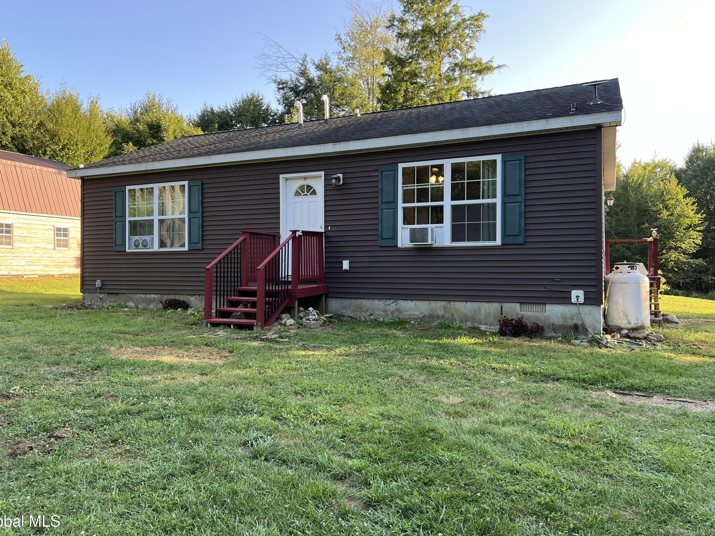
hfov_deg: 65.3
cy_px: 268
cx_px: 349
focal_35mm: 27
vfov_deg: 51.4
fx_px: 558
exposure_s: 1/262
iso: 40
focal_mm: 5.7
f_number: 1.5
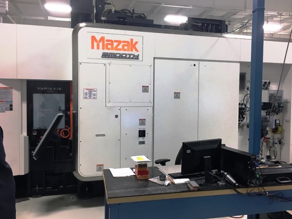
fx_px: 261
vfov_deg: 45.4
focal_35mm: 31
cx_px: 155
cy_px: 105
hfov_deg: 58.3
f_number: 2.2
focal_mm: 4.15
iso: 64
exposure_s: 1/30
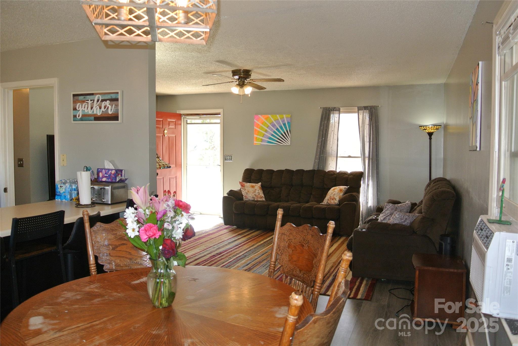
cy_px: 173
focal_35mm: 29
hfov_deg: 63.6
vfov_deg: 45.1
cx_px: 259
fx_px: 418
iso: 320
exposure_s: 1/60
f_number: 3.5
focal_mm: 11
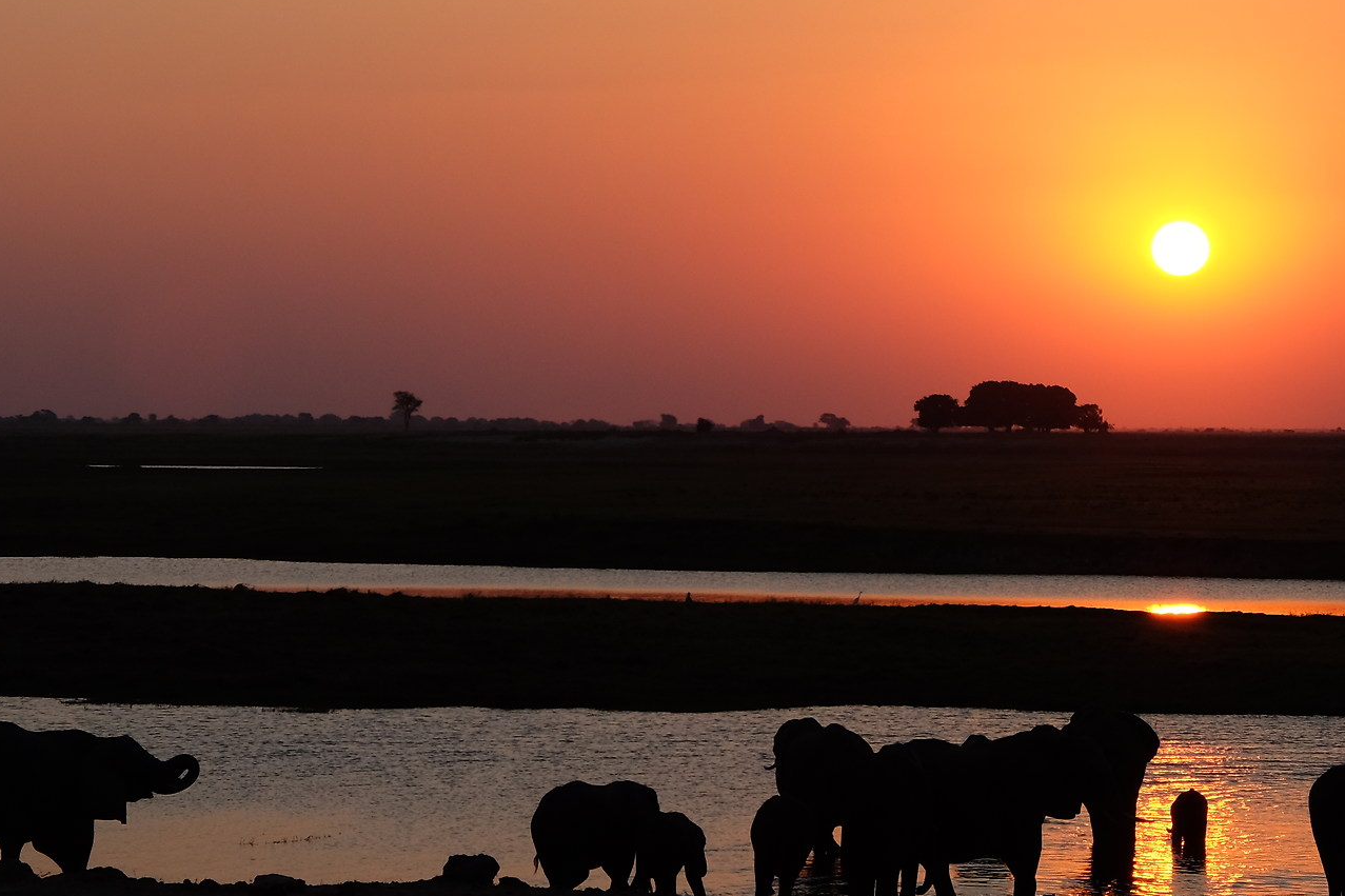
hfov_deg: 13.2
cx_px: 596
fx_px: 5827
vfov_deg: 8.8
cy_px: 305
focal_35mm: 156
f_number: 9
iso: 400
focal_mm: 55
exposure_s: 1/350
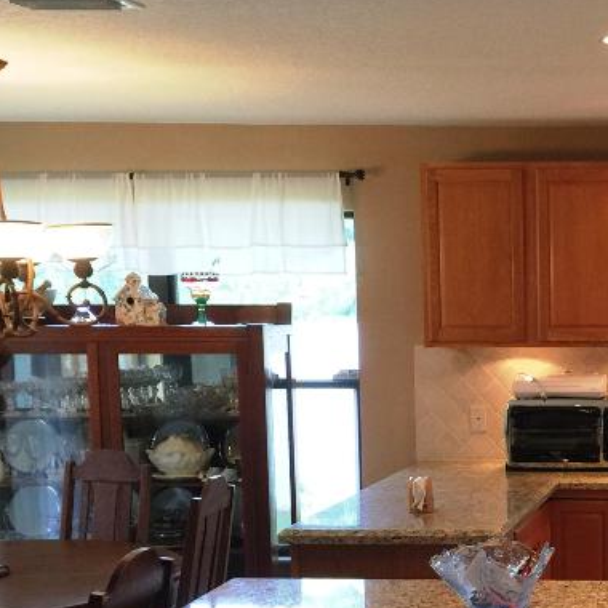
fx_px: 1371
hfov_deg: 23.5
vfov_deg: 24.6
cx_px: 662
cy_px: 477
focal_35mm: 69
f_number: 2.2
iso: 40
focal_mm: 4.15
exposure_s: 1/30
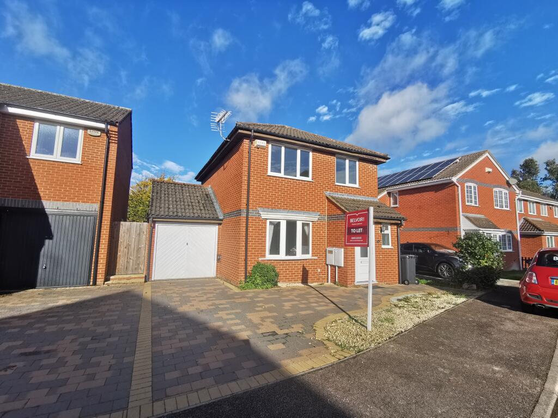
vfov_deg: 78.1
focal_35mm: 16
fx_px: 258
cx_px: 279
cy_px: 209
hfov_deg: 94.5
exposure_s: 1/2203
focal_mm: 2.35
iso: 50
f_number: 2.2
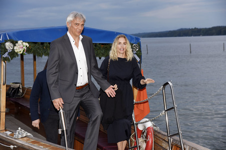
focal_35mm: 85
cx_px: 113
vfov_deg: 16.0
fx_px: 533
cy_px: 75
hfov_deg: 23.9
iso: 1250
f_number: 6.3
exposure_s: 1/160
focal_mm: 85
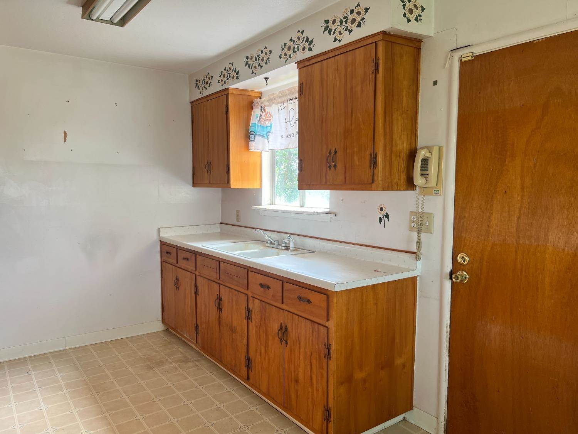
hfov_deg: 67.3
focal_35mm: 26
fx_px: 434
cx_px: 289
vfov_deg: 53.1
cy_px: 217
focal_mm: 5.7
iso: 80
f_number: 1.5
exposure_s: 1/121
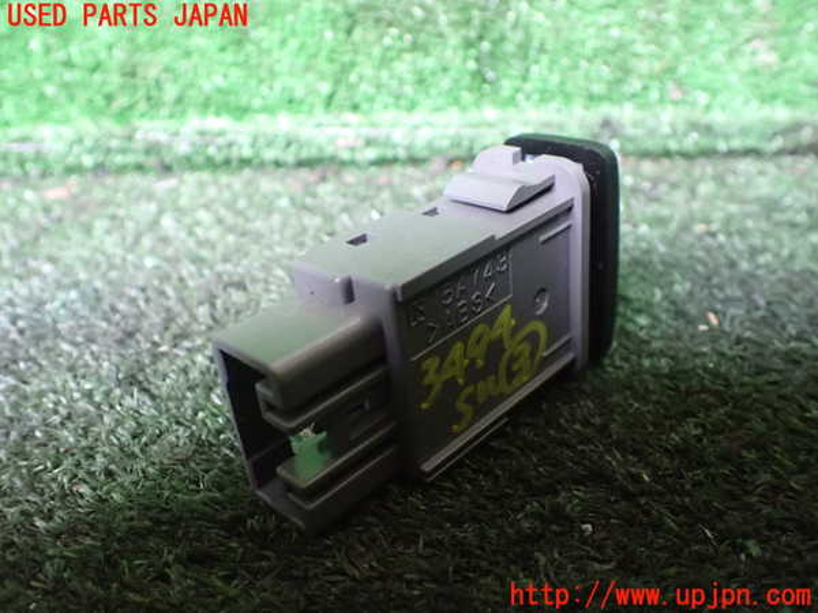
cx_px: 409
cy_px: 306
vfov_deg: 46.8
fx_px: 709
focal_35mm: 30
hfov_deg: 60.0
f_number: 2.3
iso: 1600
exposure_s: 1/30
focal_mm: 5.4
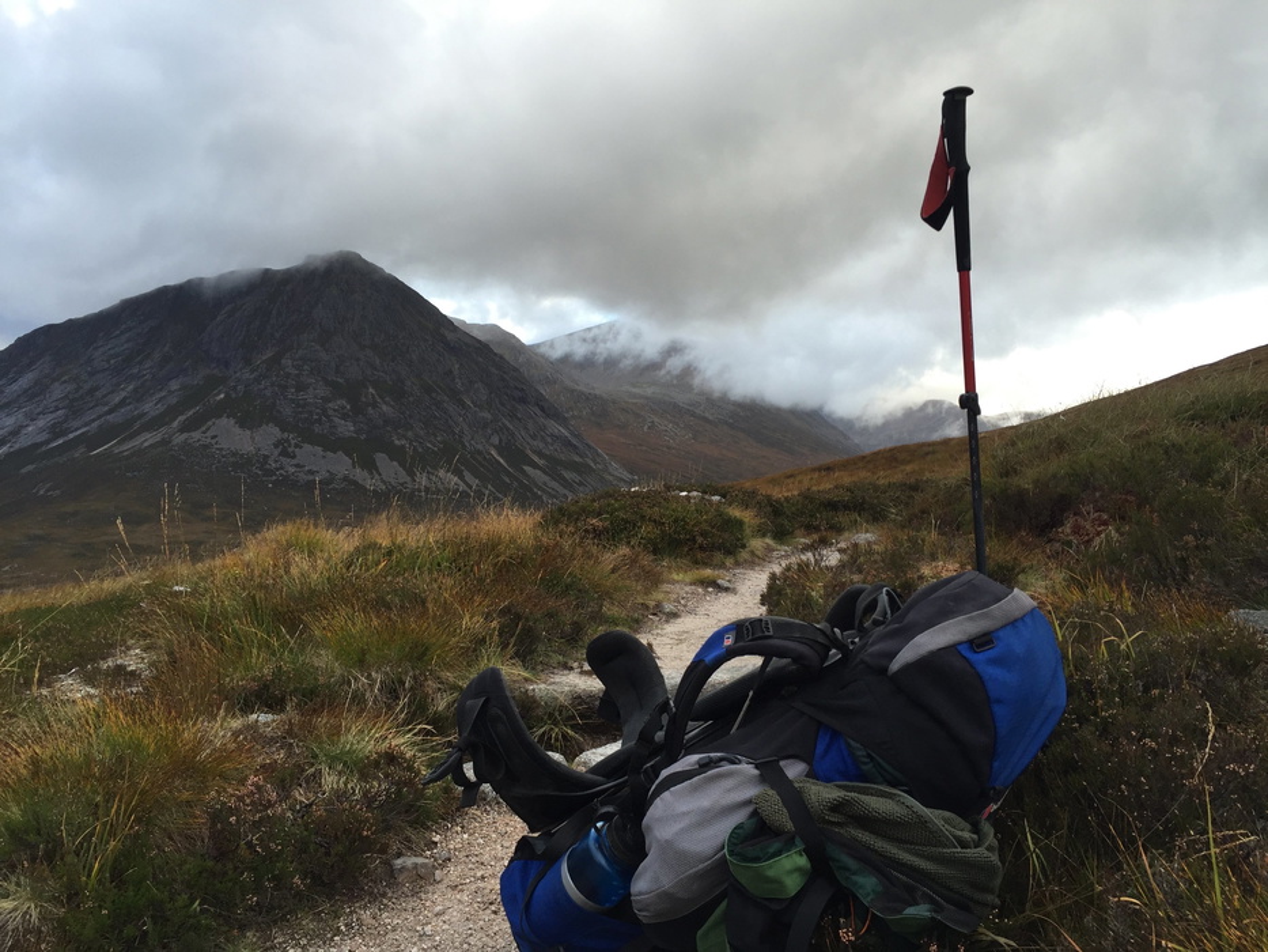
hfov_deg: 61.7
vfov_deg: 48.2
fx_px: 1062
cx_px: 634
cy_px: 476
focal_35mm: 29
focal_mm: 4.15
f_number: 2.2
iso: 32
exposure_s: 1/188
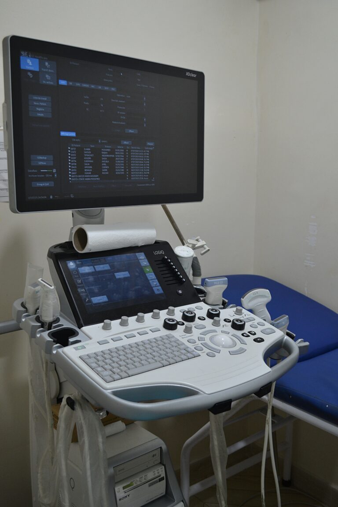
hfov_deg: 36.9
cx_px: 169
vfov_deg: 53.1
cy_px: 254
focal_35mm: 36
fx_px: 507
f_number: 4
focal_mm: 24
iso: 450
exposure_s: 1/60
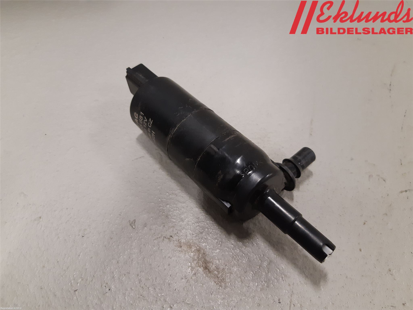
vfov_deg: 53.1
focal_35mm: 26
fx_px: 310
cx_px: 206
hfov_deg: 67.3
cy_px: 155
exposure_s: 1/50
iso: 160
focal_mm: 3.93
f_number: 1.7
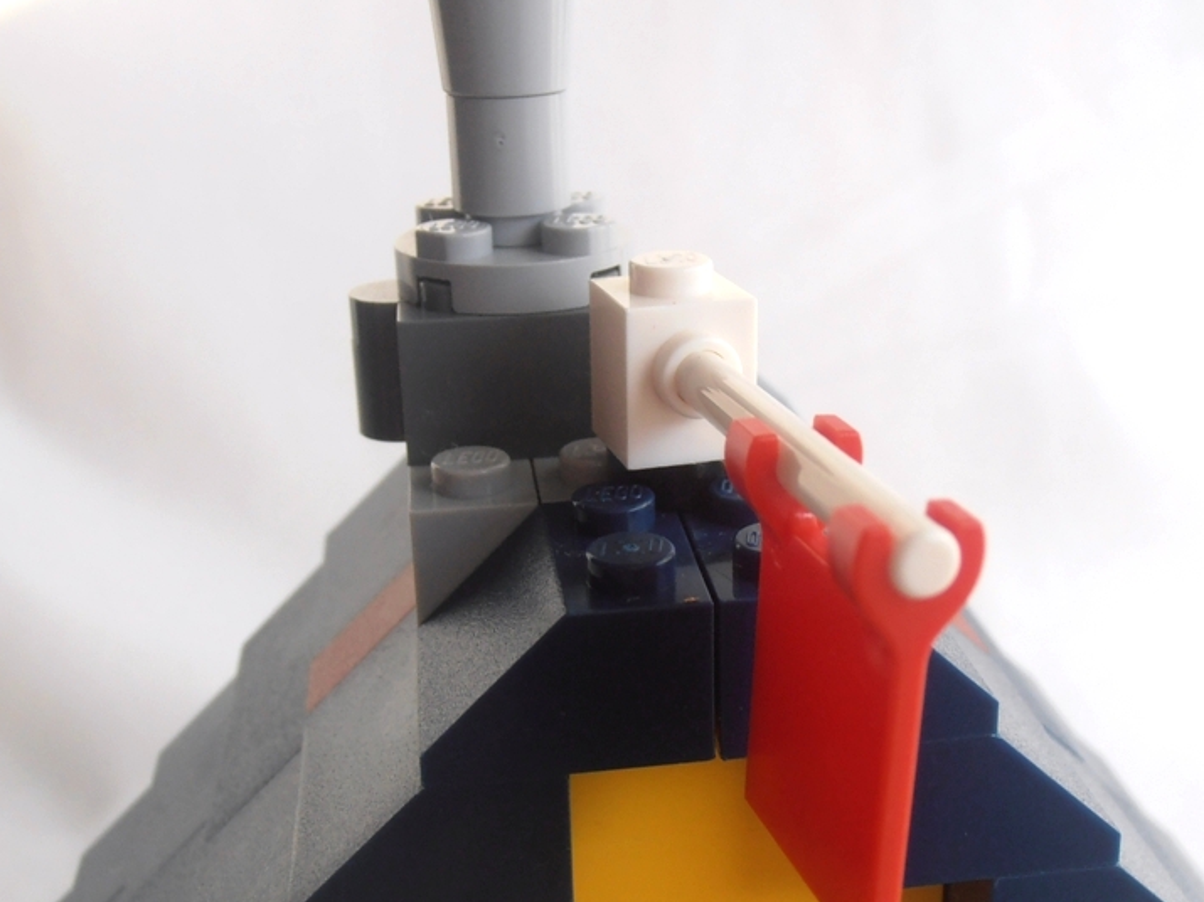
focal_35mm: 53
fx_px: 1843
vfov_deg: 27.5
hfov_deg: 36.1
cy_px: 475
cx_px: 716
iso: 80
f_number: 3.9
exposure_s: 1/80
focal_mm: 6.61
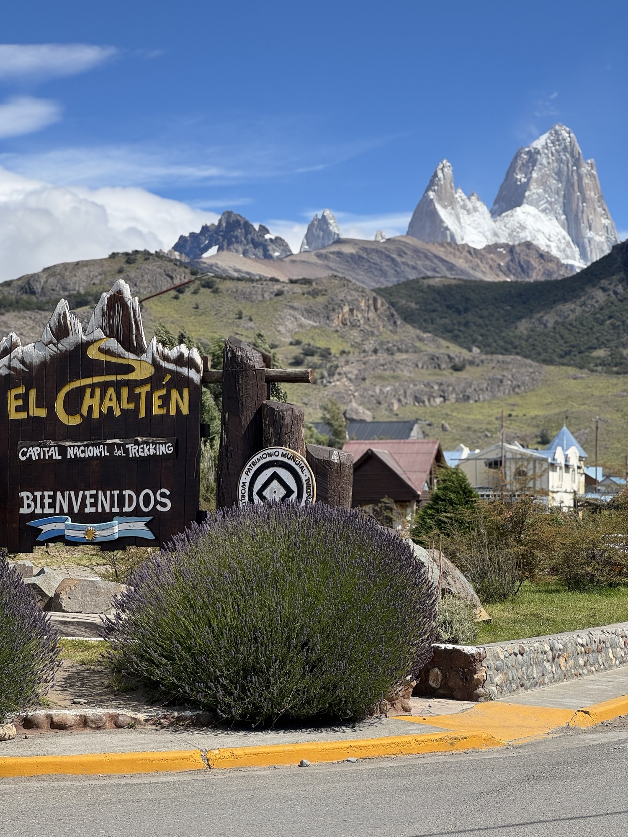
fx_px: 1863
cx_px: 314
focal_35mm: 77
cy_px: 418
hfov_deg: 19.1
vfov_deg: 25.3
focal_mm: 9
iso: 25
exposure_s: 1/1014
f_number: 2.8
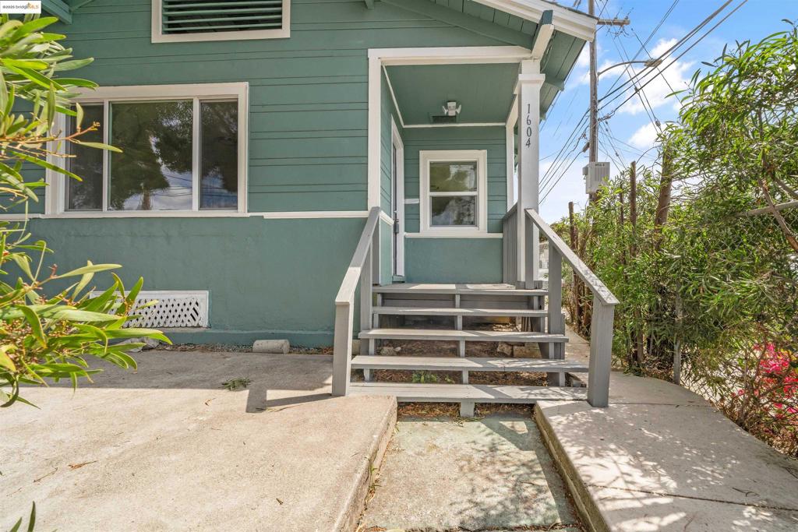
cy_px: 266
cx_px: 399
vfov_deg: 81.2
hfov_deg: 104.2
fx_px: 310
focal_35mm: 14
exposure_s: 1/160
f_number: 11
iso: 320
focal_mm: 14
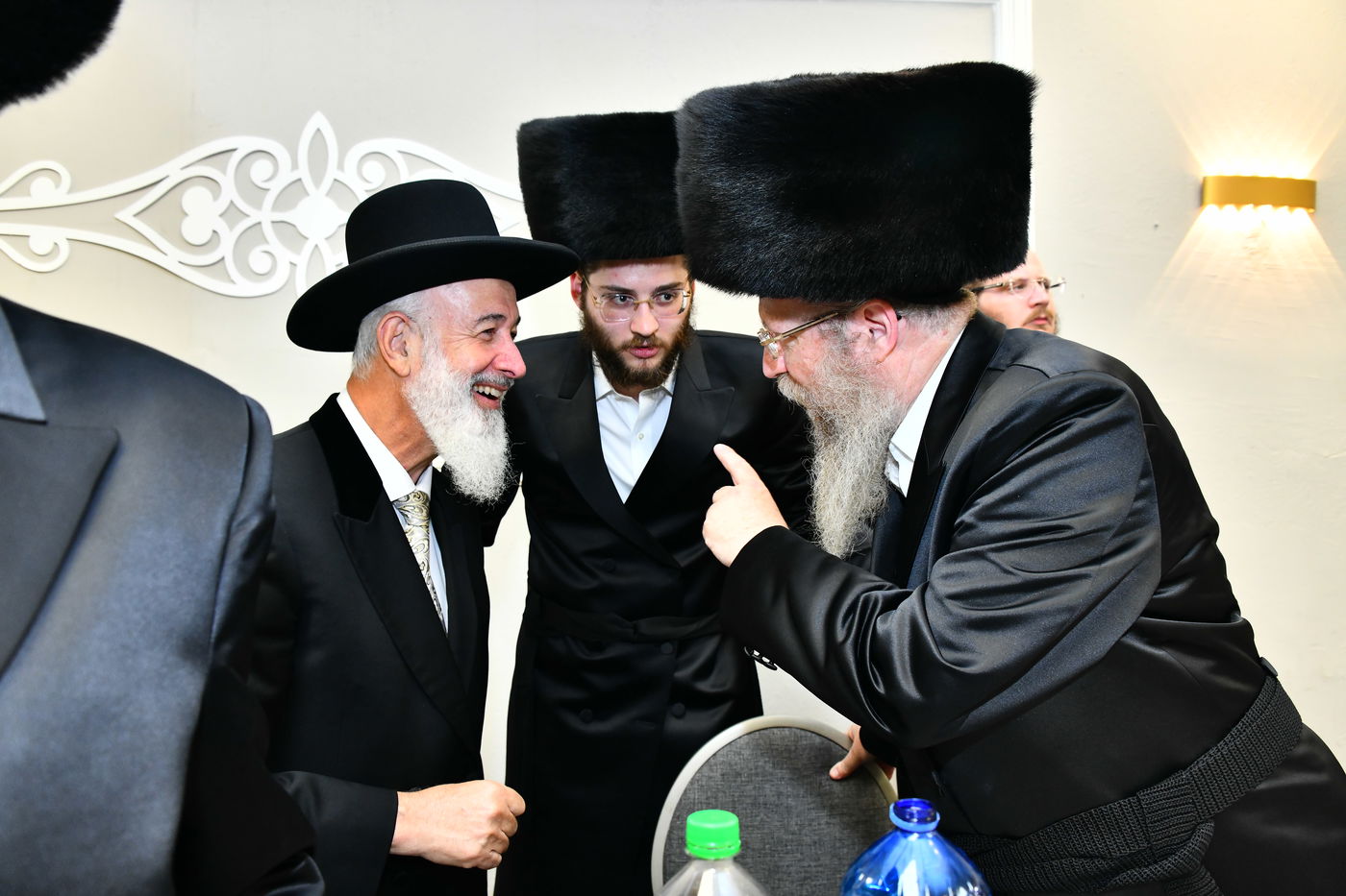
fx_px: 1047
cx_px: 673
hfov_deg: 65.5
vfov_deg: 46.4
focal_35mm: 28
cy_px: 448
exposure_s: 1/160
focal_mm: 28
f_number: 5.6
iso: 1600
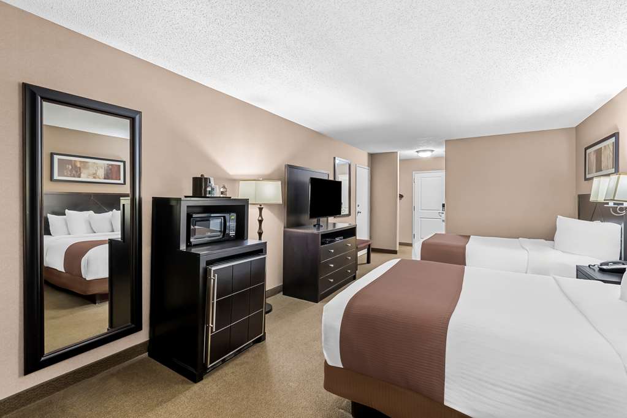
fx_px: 261
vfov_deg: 77.3
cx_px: 314
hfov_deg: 100.4
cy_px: 209
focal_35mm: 15
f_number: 8
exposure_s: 1
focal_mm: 10
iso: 320
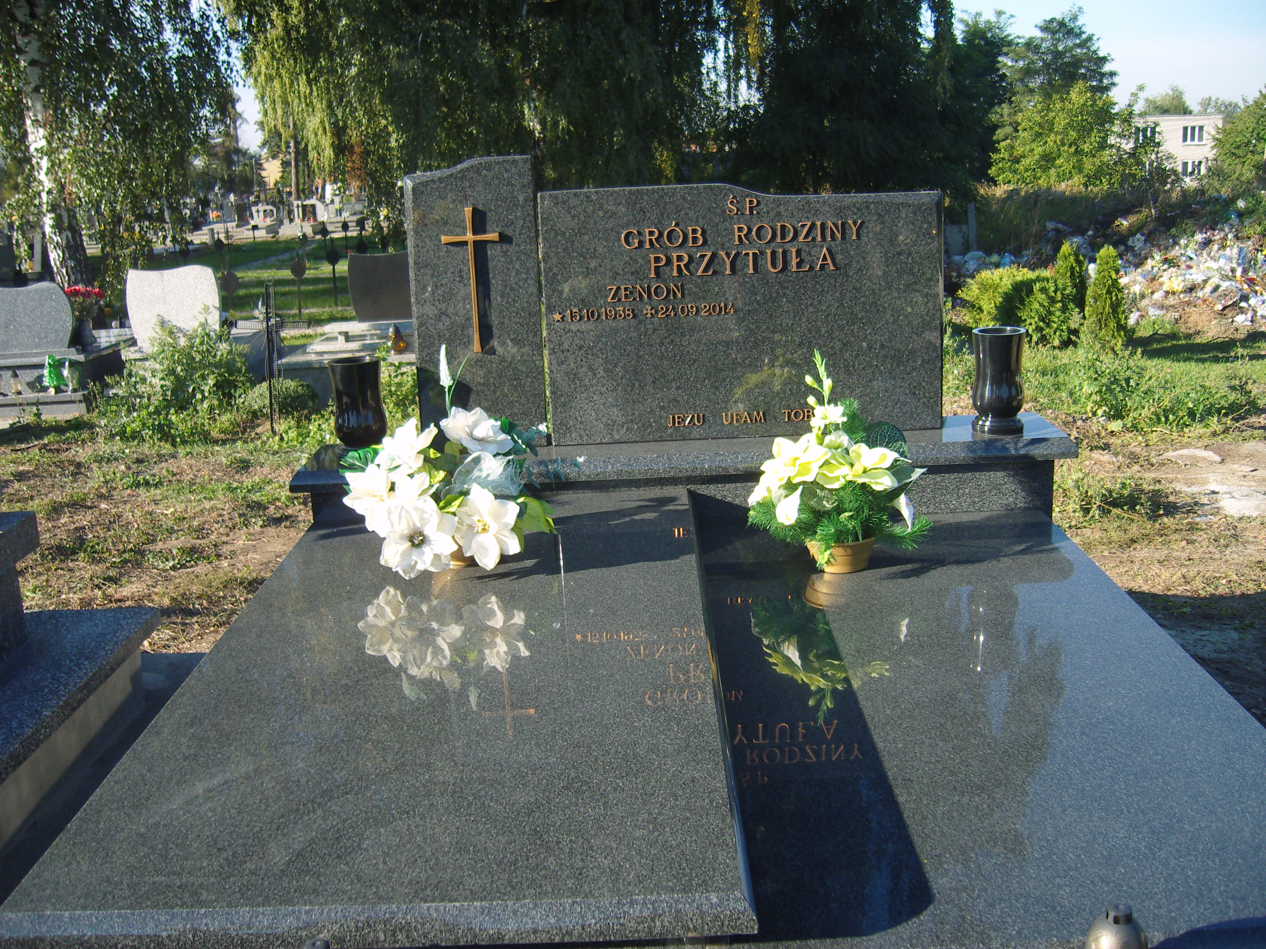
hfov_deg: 54.0
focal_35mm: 34
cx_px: 633
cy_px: 474
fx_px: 1243
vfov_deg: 41.8
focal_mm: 7.3
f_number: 2.8
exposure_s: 1/500
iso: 100
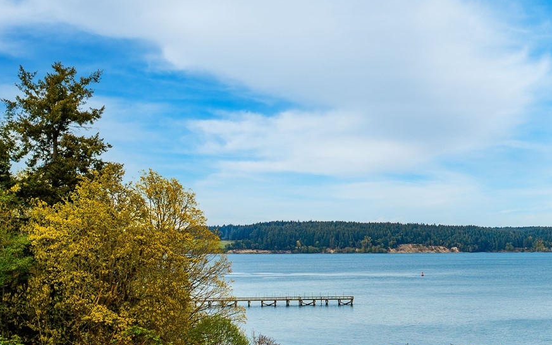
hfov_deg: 20.5
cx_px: 516
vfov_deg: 13.2
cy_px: 224
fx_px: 1490
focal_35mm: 99
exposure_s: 1/500
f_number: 6.3
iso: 400
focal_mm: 50
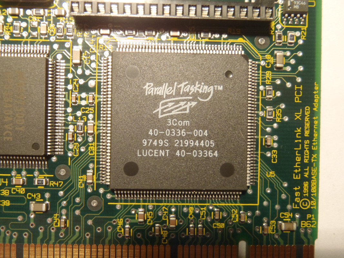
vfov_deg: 38.7
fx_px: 368
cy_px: 129
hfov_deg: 50.1
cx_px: 172
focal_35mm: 37
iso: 200
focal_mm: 6.64
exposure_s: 1/13
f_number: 4.7
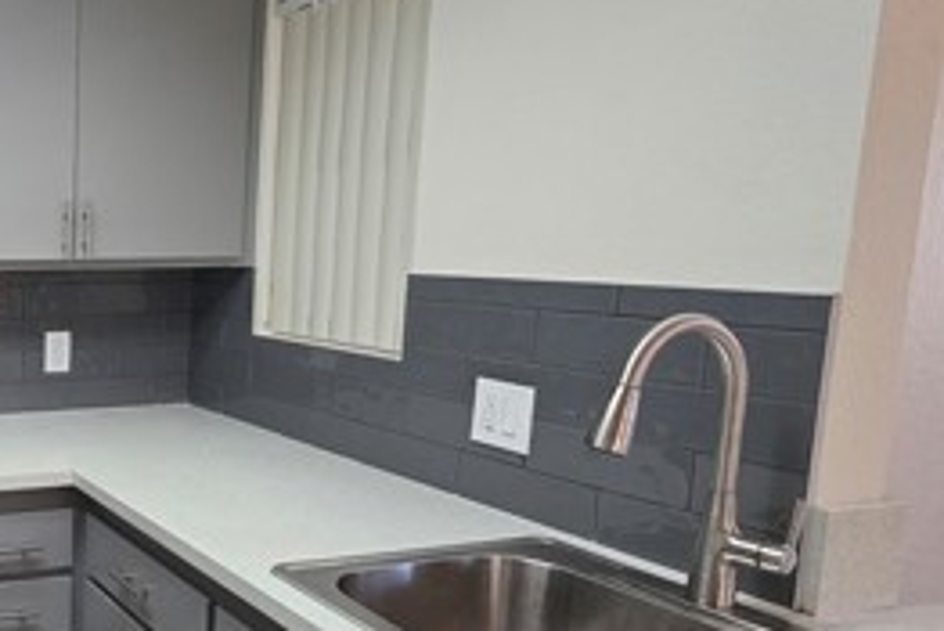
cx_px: -65
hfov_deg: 45.1
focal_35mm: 33
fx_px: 866
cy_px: 379
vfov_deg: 39.8
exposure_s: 1/120
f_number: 1.9
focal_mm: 2.2
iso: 200
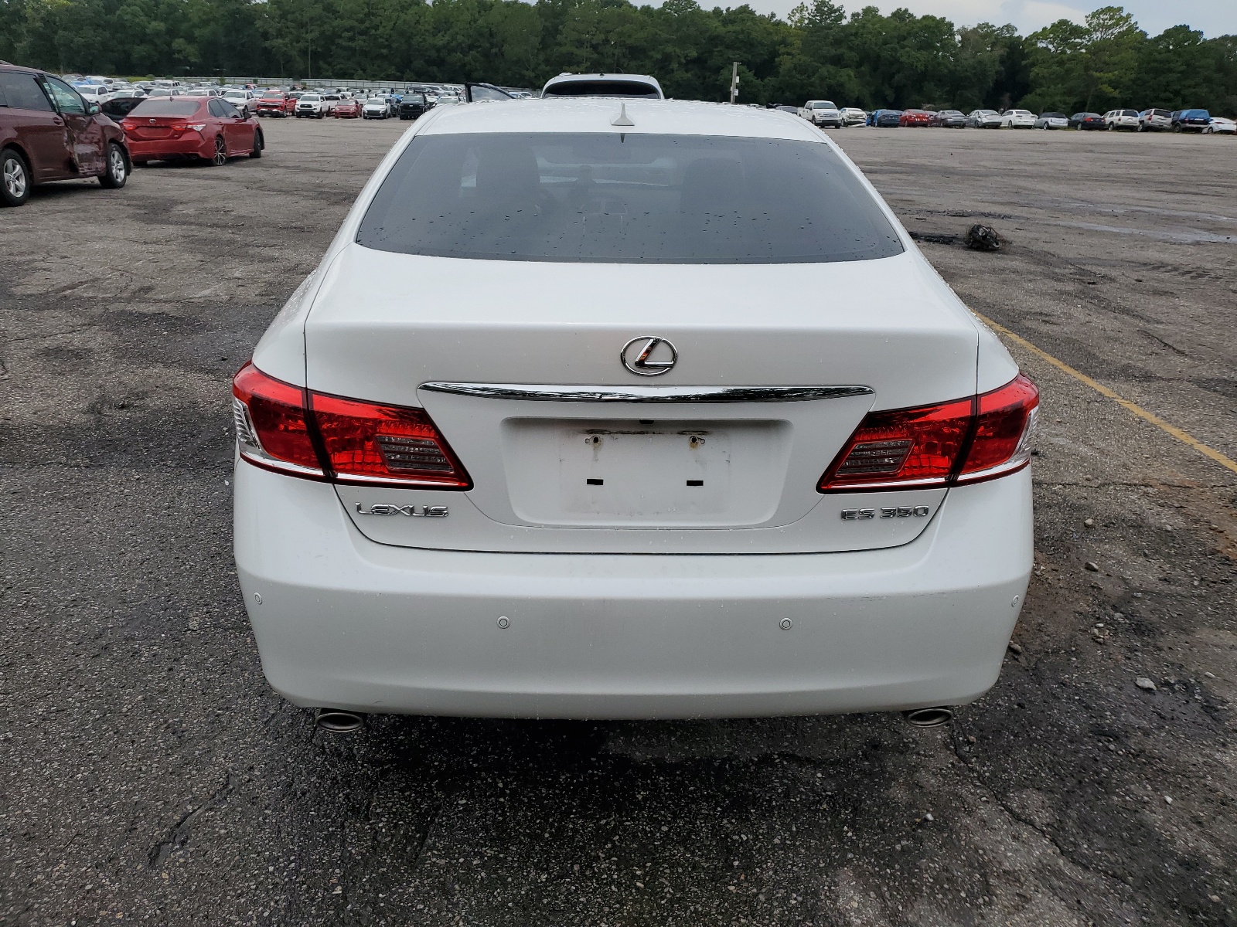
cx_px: 618
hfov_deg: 67.3
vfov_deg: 53.1
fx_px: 929
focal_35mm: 26
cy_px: 464
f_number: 1.5
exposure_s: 1/5000
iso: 50
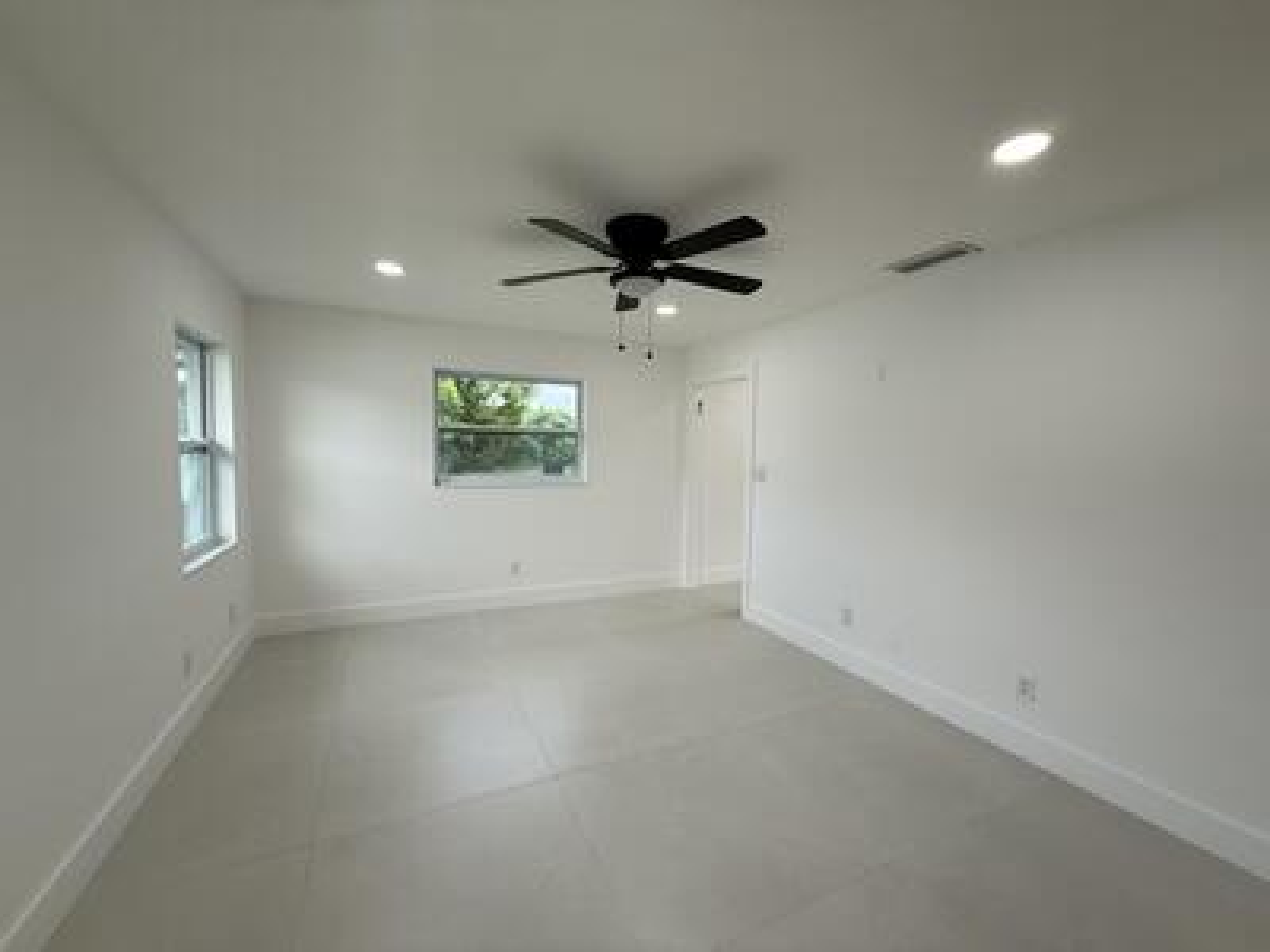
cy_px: 476
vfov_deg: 85.7
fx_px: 514
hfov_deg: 102.1
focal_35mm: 14
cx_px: 635
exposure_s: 1/120
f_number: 2.2
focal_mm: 2.22
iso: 64
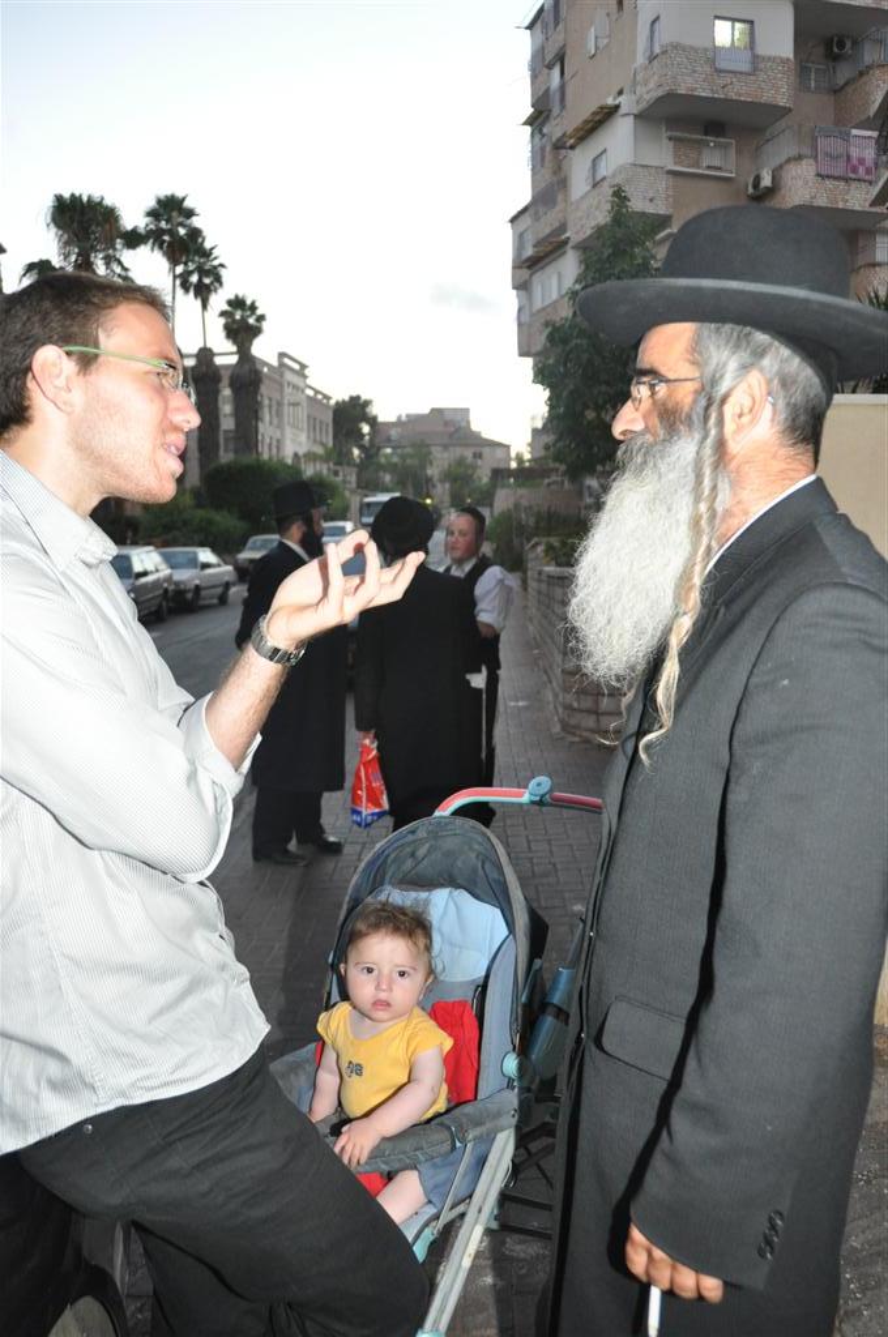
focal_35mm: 30
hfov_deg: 43.5
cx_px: 444
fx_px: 1113
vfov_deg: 62.0
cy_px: 668
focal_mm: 20
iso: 800
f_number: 4
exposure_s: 1/60
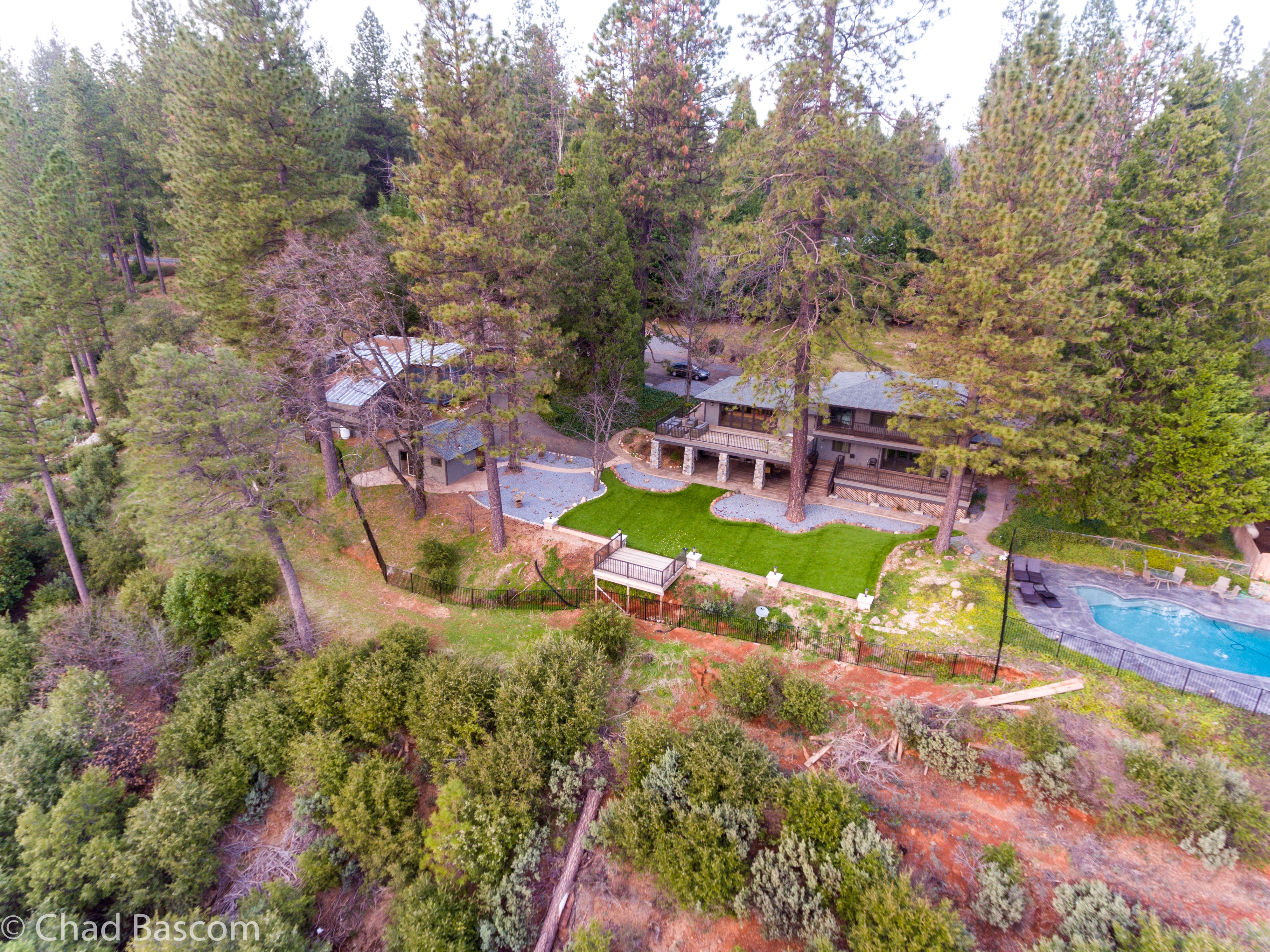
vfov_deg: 65.9
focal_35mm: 20
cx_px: 635
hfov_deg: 81.8
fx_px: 734
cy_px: 476
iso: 103
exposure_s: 1/25
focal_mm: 3.61
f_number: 2.8
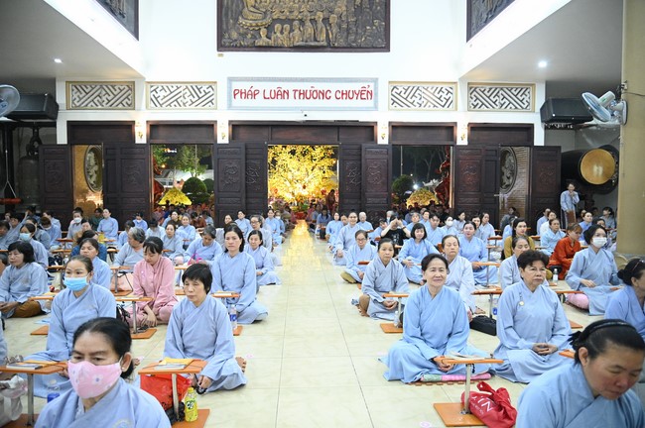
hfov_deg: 73.8
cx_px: 322
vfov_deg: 53.0
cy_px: 214
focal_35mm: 24
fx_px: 430
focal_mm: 24
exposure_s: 1/160
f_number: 4
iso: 8000
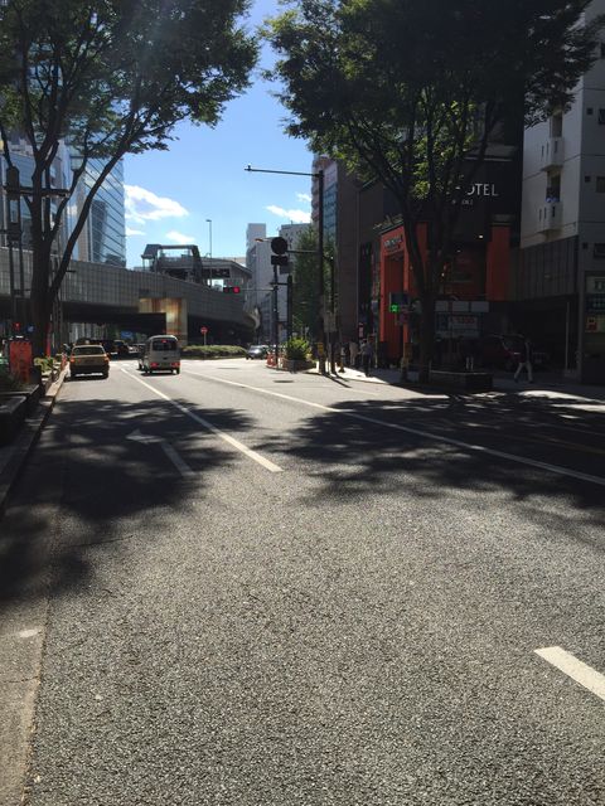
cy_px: 403
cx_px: 302
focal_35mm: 29
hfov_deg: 48.2
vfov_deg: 61.7
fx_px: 676
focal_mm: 4.15
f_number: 2.2
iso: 32
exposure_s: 1/1883
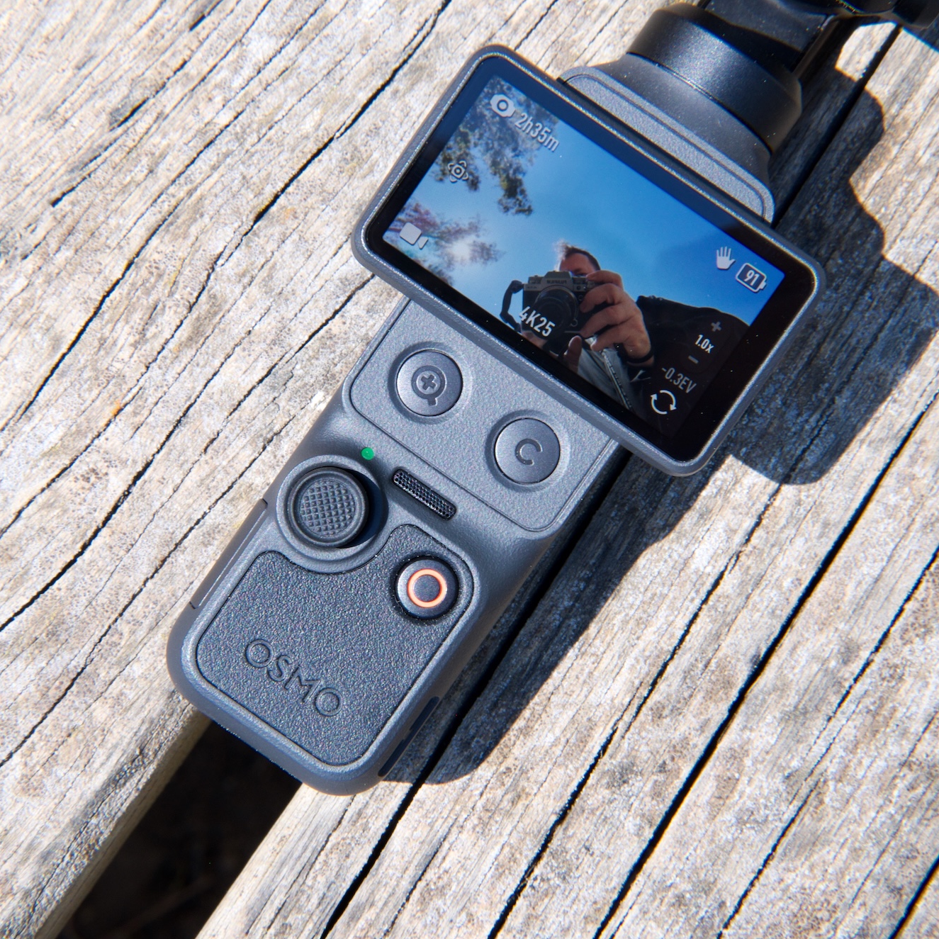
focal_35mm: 68
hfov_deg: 25.3
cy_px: 472
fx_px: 2087
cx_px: 430
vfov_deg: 25.4
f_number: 16
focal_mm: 35
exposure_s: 1/52
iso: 800
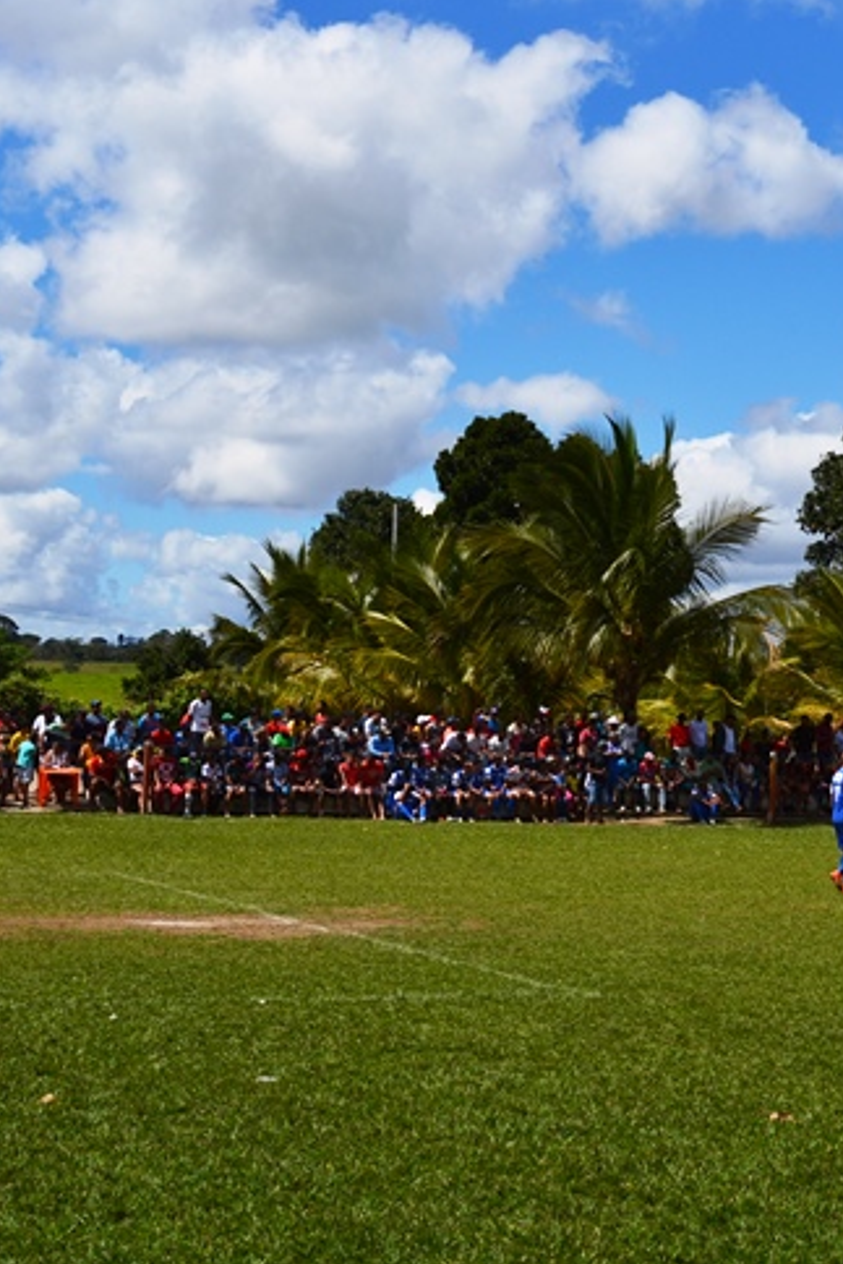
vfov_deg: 28.1
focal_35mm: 72
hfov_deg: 18.6
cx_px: 791
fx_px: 2521
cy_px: 674
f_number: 11
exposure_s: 1/500
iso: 125
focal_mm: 29
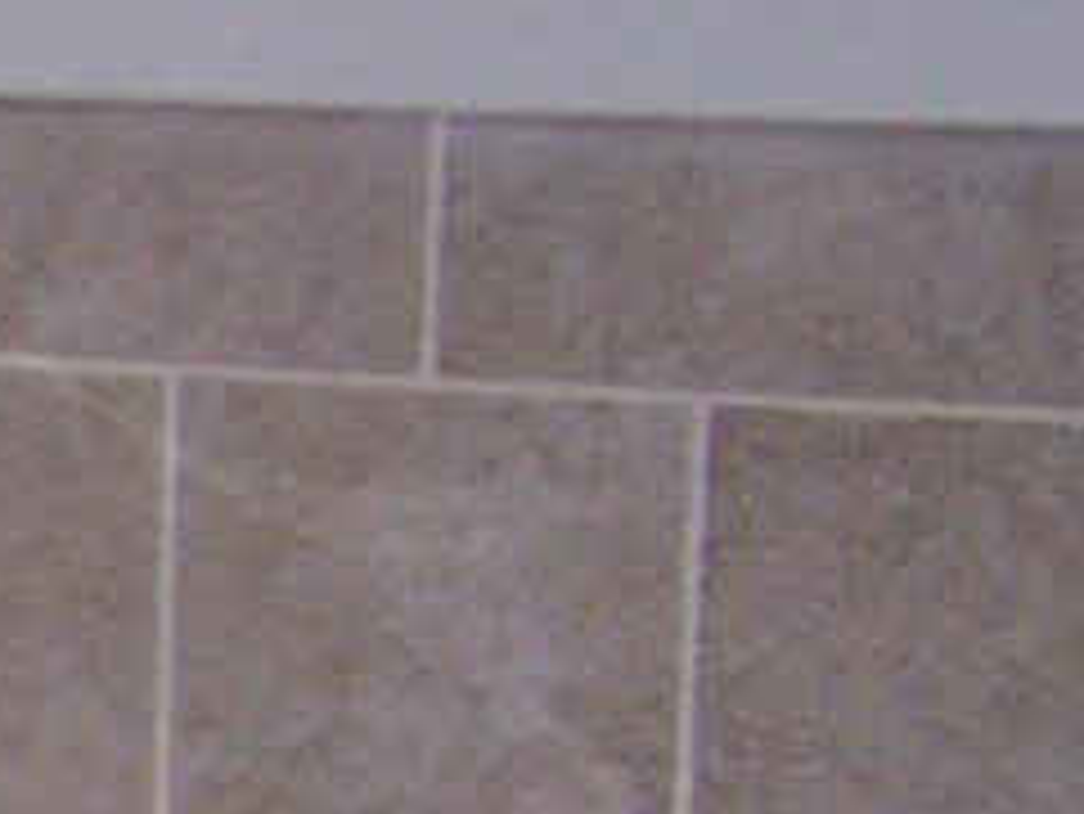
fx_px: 7112
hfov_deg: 7.7
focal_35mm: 227
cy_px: 1700
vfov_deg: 6.3
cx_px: -2042
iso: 140
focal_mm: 6.3
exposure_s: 1/60
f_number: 2.8
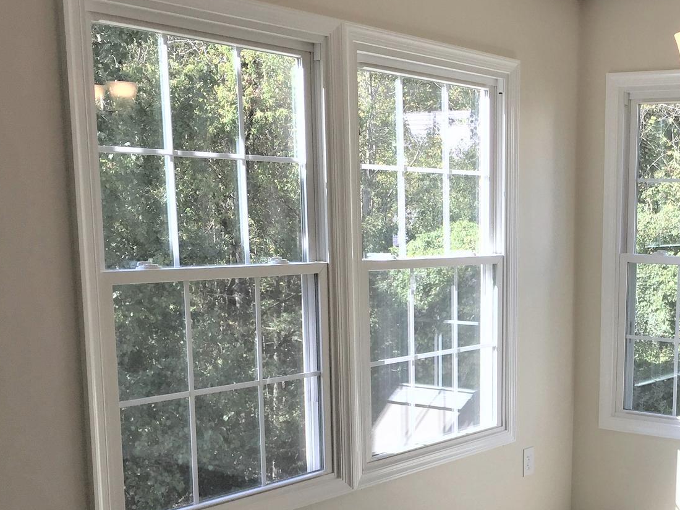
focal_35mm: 54
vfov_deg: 26.6
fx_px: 1061
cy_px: 396
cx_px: 585
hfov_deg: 34.0
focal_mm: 4.15
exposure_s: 1/338
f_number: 2.2
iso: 32
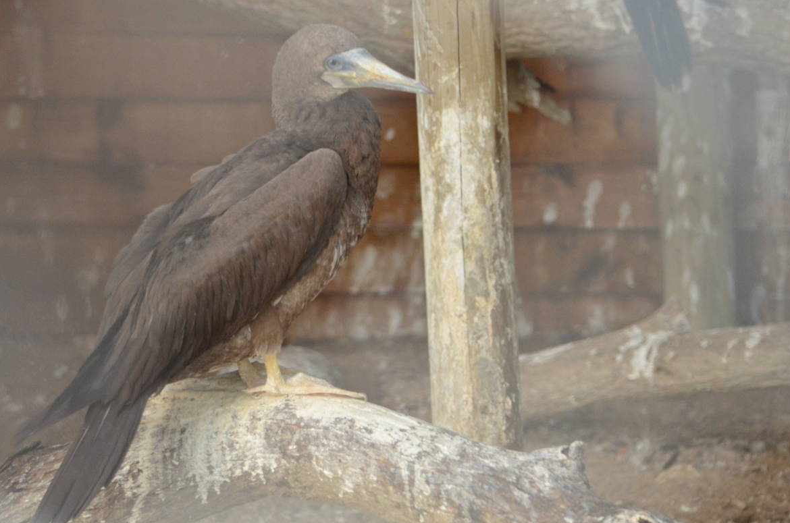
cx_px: 291
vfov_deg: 6.8
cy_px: 249
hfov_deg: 10.2
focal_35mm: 201
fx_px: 4402
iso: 1000
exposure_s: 1/60
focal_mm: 98
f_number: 5.6
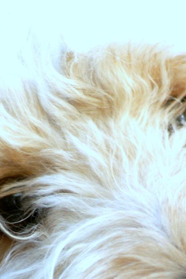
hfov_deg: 1.8
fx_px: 6063
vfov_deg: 2.6
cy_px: 291
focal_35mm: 782
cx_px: 125
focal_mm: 200
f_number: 6.3
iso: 200
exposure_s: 1/320
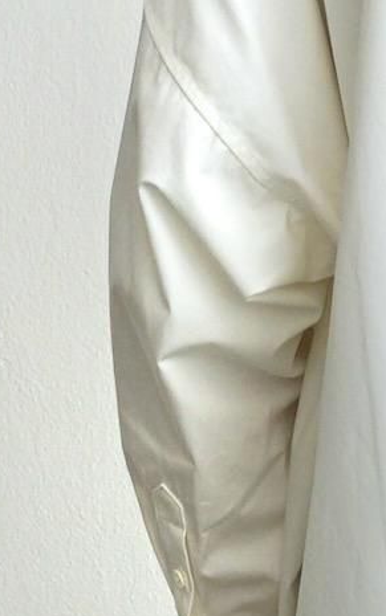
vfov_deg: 9.5
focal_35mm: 221
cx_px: 634
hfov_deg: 5.9
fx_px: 3716
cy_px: 407
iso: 320
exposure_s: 1/160
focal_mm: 56
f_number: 5
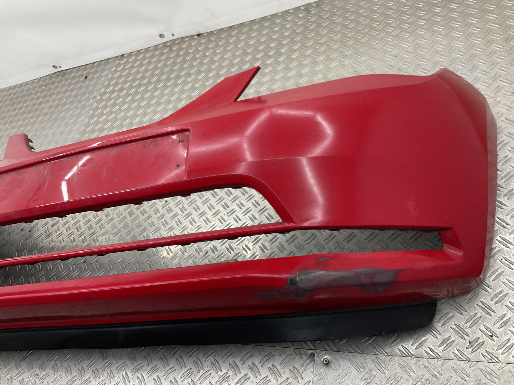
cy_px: 192
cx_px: 257
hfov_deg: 61.7
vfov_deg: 48.2
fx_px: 431
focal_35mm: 29
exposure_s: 1/120
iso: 25
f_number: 1.8
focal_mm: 3
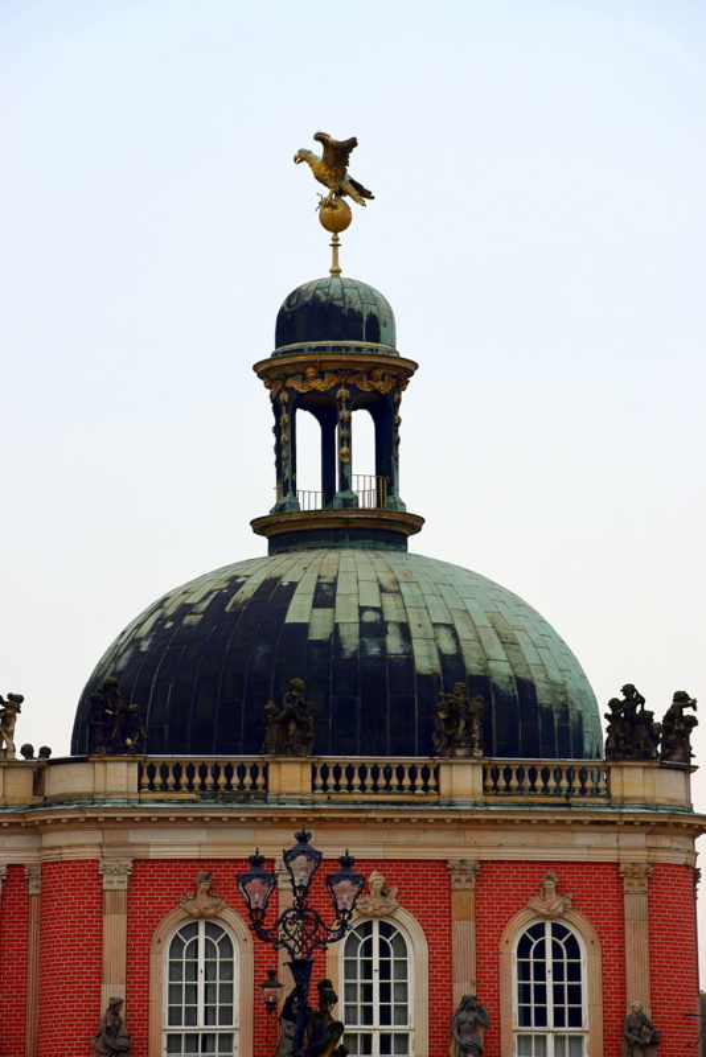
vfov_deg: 13.0
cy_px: 528
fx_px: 4629
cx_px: 353
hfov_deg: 8.7
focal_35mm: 158
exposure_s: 1/250
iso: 400
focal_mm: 105
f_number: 10
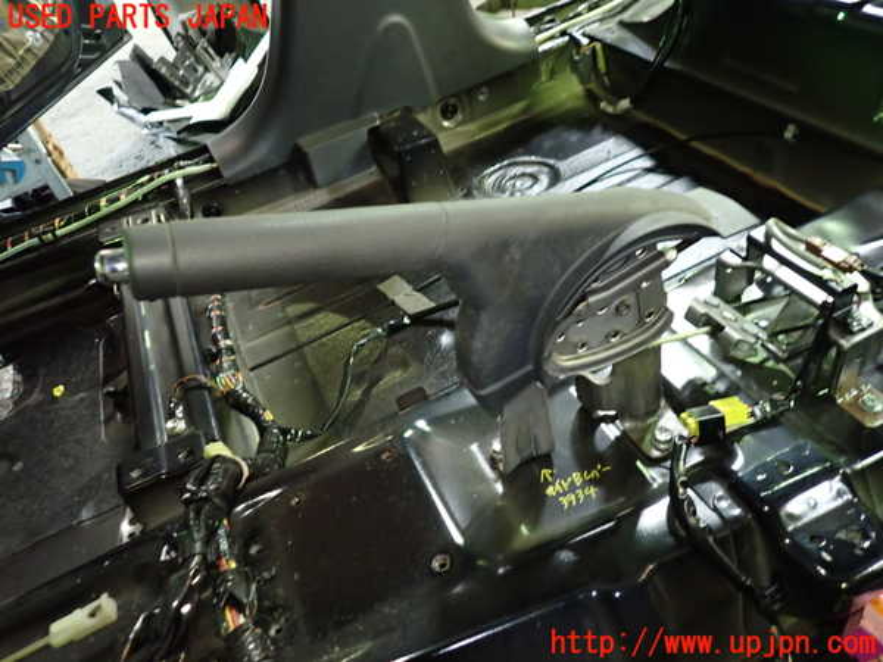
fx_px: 638
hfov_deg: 69.4
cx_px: 442
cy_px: 331
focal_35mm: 25
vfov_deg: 54.9
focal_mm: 4.5
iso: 640
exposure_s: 1/30
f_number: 2
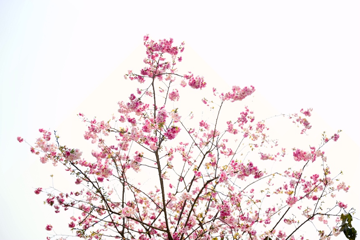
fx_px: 515
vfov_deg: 26.2
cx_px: 180
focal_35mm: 52
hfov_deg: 38.5
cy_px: 120
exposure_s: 1/1250
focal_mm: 51.5
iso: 100
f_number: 2.8
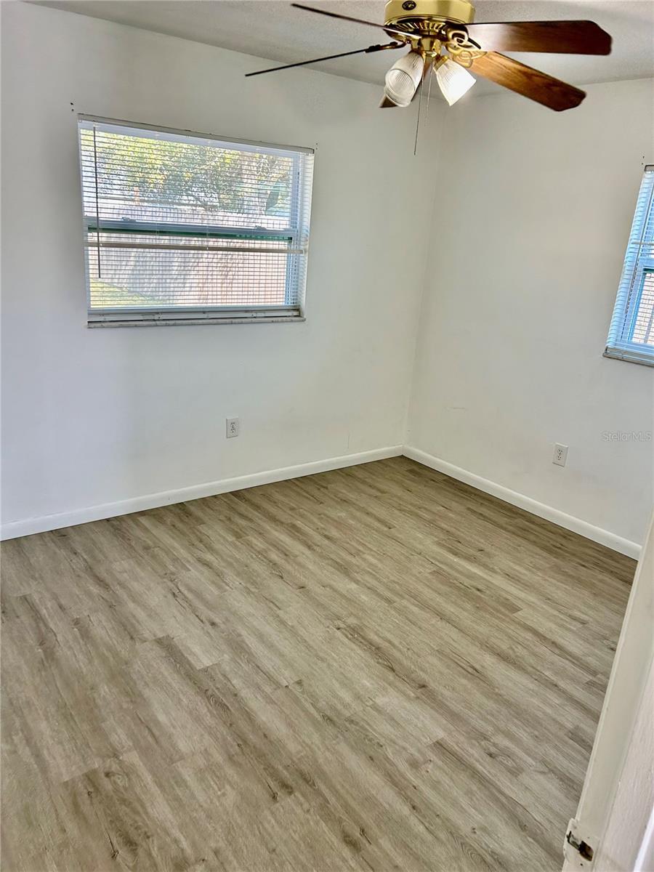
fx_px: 655
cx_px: 327
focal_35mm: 26
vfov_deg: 67.3
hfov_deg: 53.1
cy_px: 436
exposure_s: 1/120
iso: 80
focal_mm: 5.7
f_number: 1.5
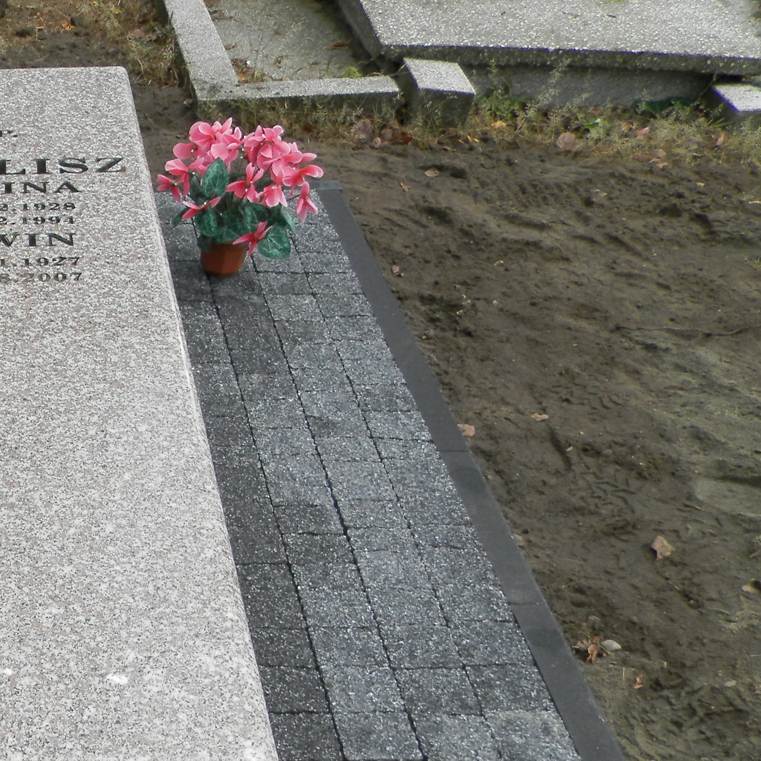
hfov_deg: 28.6
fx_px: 1318
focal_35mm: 53
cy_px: 612
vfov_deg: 31.4
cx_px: -113
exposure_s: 1/250
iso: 80
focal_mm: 4.5
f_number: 3.1
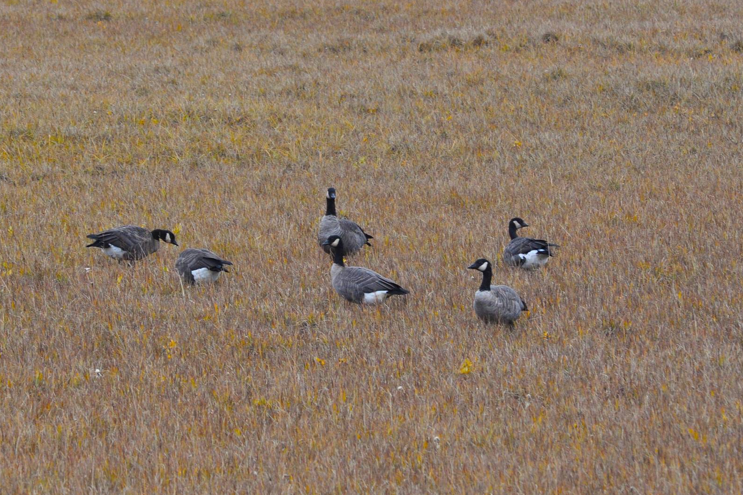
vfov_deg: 5.3
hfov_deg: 8.0
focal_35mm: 257
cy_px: 248
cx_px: 371
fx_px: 5303
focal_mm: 170
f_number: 9
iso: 560
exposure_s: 1/125
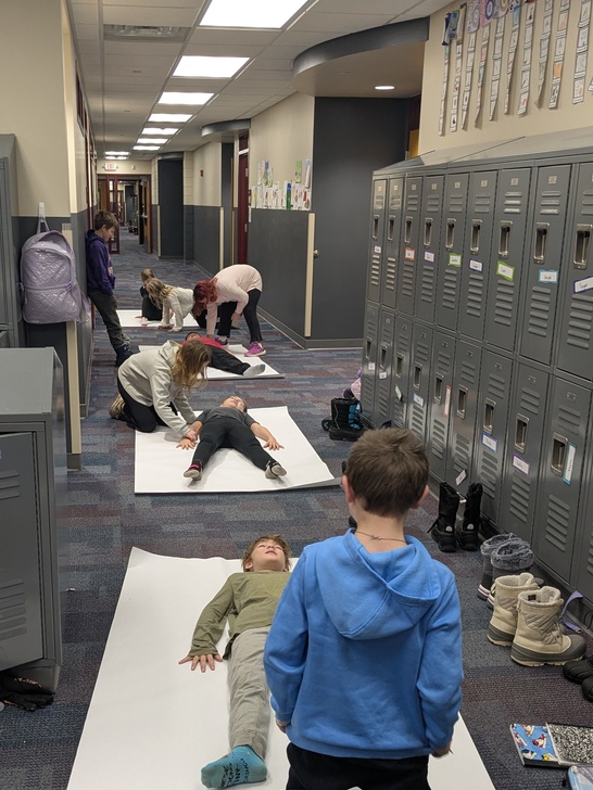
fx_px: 868
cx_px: 234
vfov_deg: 48.9
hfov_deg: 37.6
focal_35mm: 38
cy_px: 431
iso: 148
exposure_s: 1/120
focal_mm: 4.38
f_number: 1.73
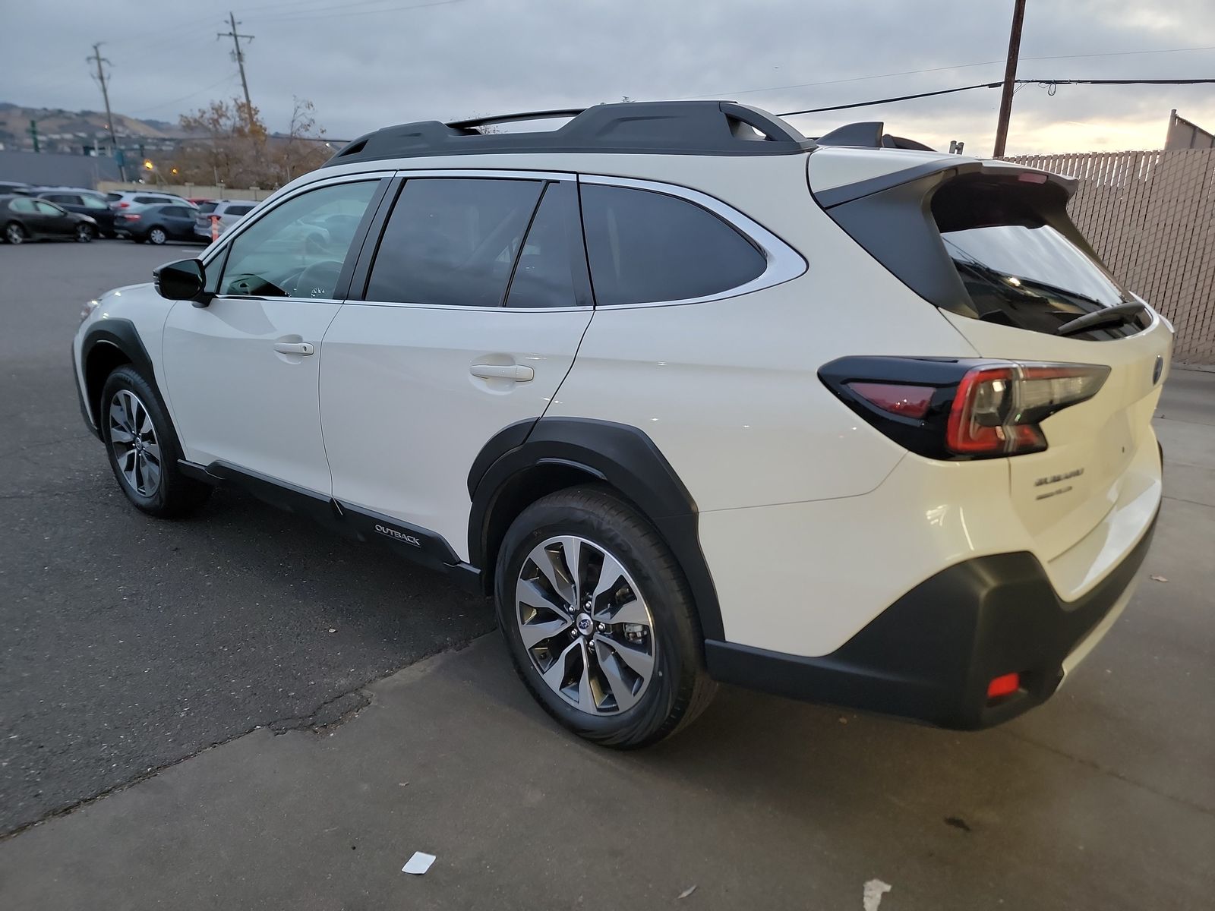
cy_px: 456
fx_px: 842
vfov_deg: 56.8
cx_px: 608
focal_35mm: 24
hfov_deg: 71.6
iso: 357
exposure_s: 1/59
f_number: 1.8
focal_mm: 6.7
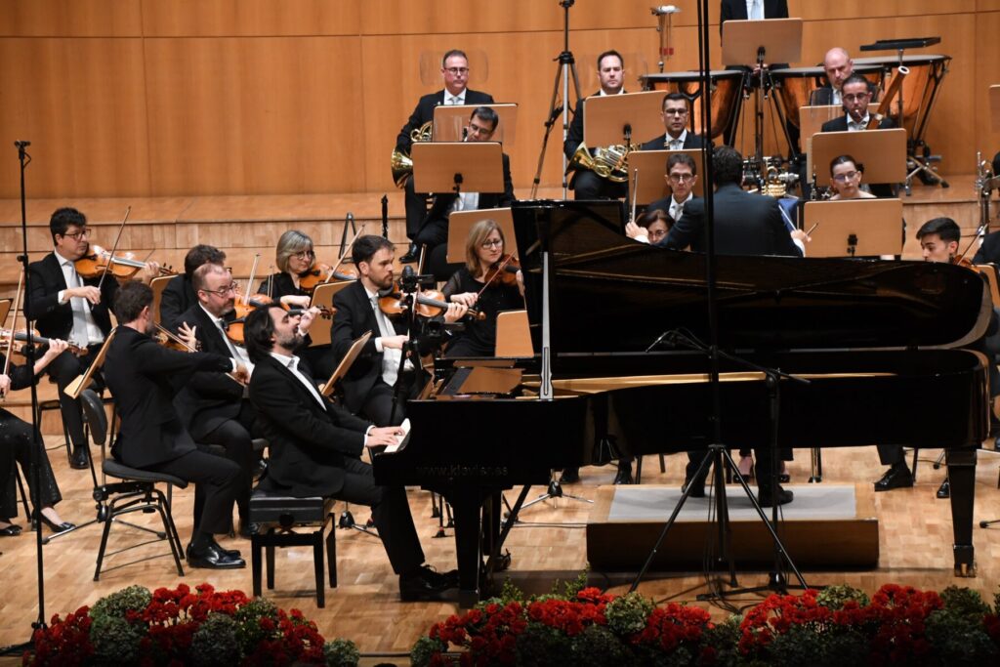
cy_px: 334
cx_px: 500
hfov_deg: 13.7
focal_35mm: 150
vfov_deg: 9.2
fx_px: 4167
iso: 2500
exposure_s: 1/125
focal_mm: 100
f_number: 5.6
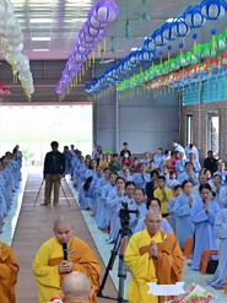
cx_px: 37
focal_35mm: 81
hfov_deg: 18.0
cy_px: 169
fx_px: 709
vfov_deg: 24.1
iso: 2000
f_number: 5.6
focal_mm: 32
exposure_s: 1/160
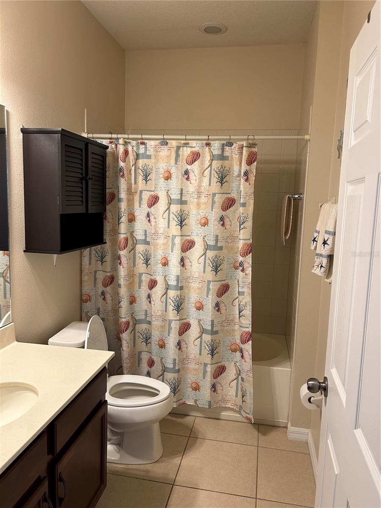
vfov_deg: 67.3
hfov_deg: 53.1
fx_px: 382
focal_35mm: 26
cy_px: 254
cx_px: 190
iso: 125
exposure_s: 1/60
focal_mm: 5.7
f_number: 1.5
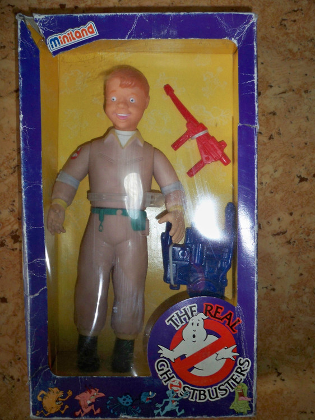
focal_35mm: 35
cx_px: 158
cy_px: 210
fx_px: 425
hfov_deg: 40.7
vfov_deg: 52.6
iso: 200
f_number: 3.1
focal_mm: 6.3
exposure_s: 1/60
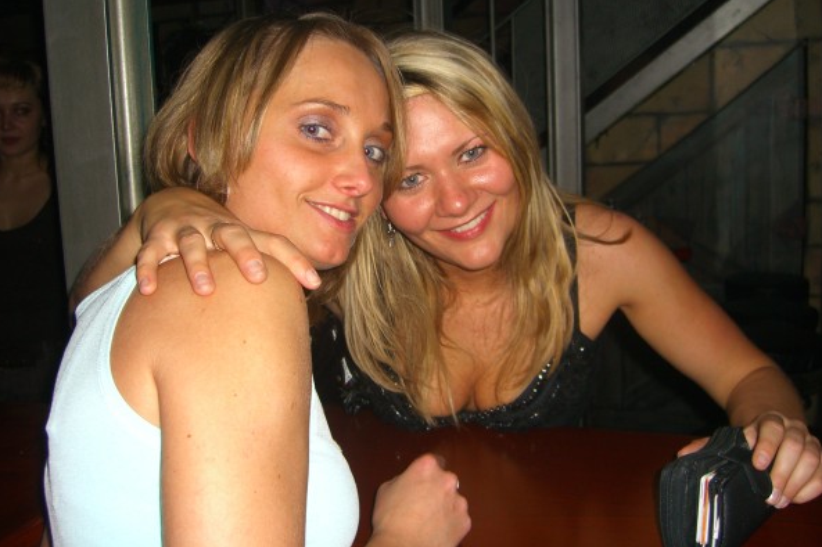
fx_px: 913
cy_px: 240
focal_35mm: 40
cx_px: 412
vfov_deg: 33.3
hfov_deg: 48.5
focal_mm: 7.9
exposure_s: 1/60
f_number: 2.8
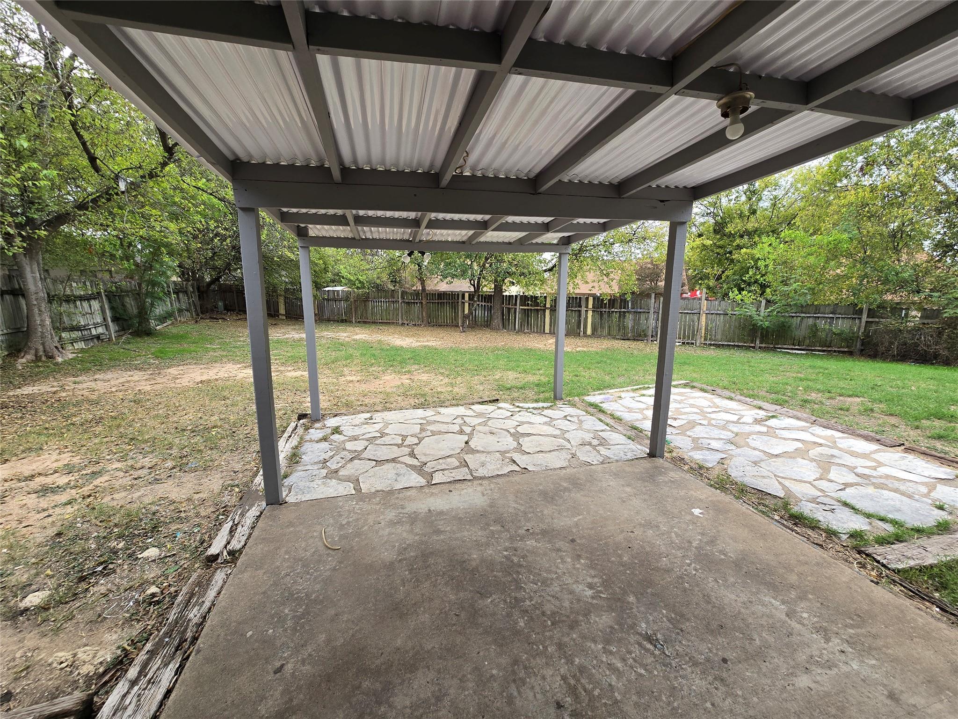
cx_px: 479
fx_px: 360
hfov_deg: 106.2
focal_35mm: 13
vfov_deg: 89.9
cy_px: 360
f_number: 2.2
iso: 50
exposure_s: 1/339
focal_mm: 2.2
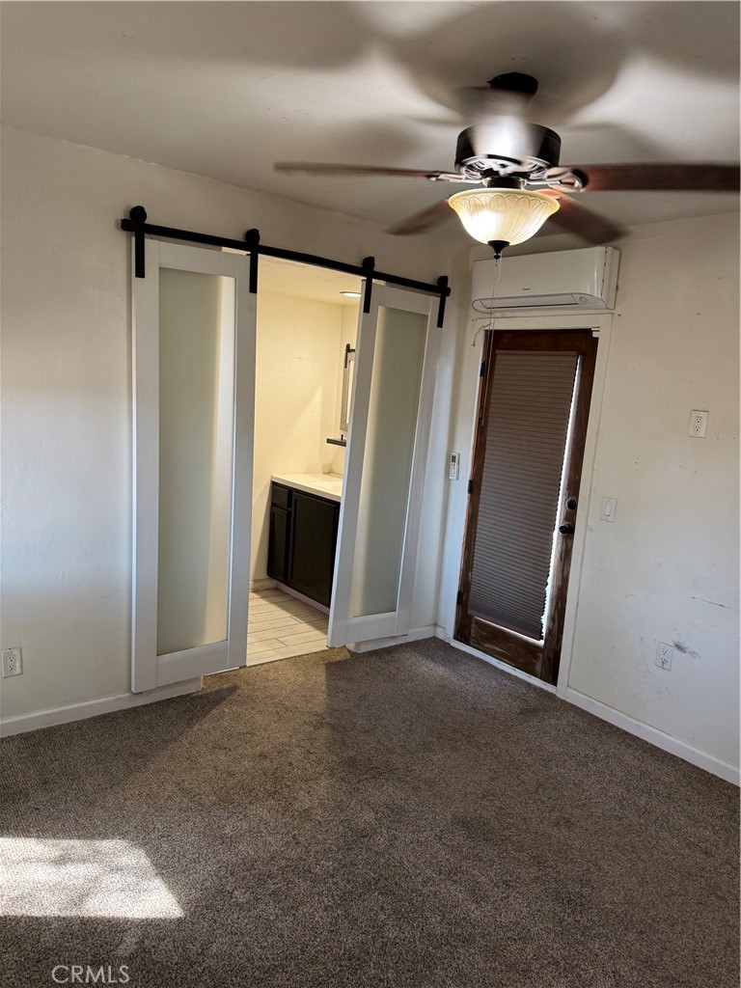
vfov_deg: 71.6
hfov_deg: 56.8
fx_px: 685
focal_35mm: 24
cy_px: 494
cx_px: 370
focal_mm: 6.76
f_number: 1.78
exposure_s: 1/60
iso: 160
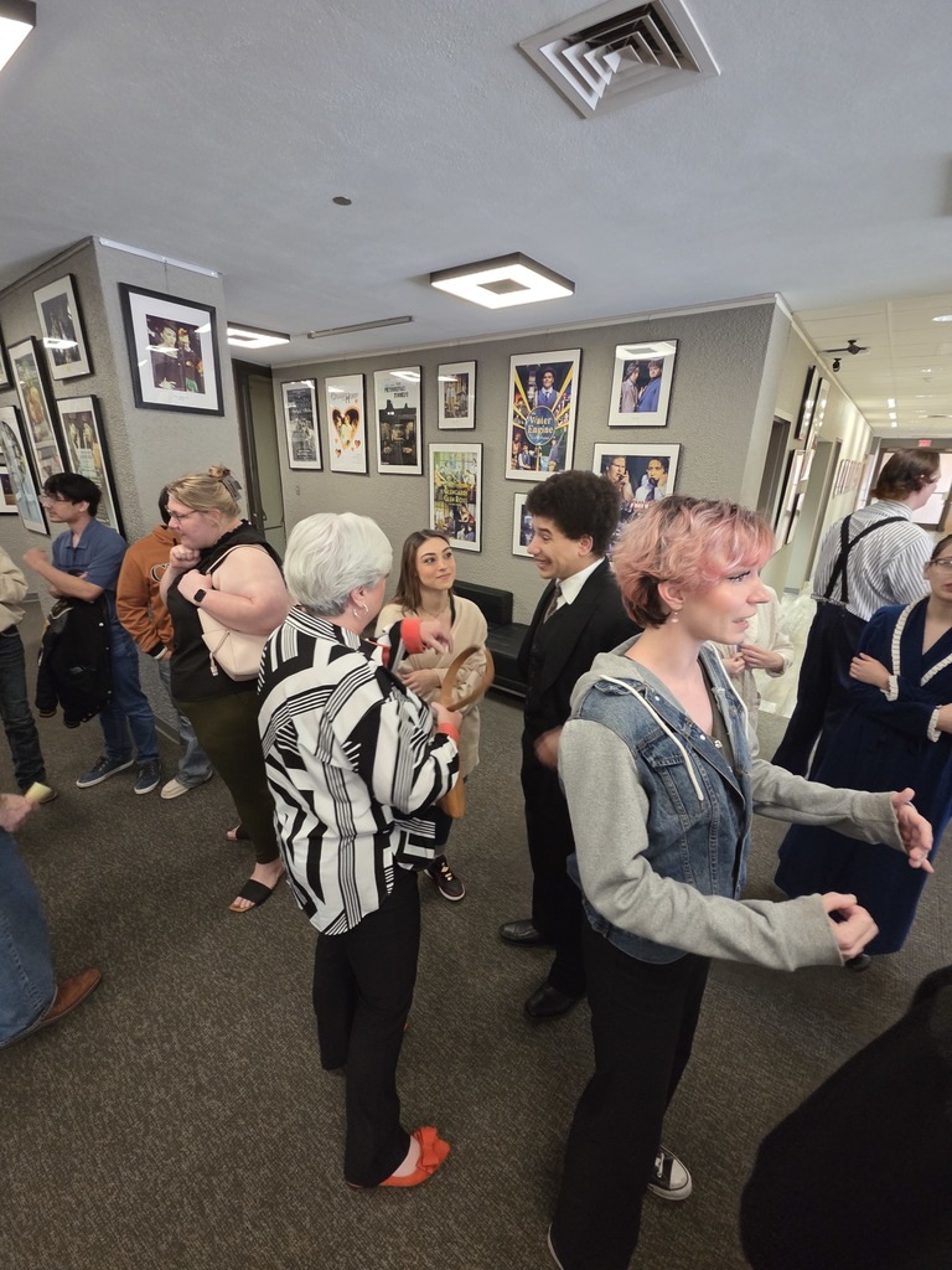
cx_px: 476
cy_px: 635
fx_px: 477
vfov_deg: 106.2
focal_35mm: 13
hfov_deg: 89.9
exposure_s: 1/60
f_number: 2.2
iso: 500
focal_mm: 2.2
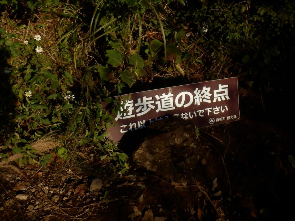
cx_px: 148
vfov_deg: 56.9
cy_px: 110
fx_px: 205
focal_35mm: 24
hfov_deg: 71.6
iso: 80
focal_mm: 4.2
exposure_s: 1/200
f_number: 7.9
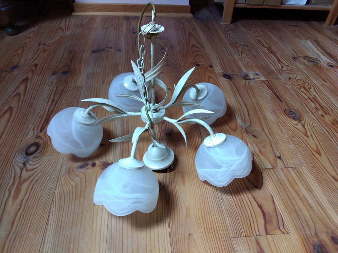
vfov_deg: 53.1
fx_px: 254
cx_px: 169
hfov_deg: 67.3
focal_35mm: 26
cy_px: 126
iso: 290
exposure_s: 1/25
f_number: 1.8
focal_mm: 3.6
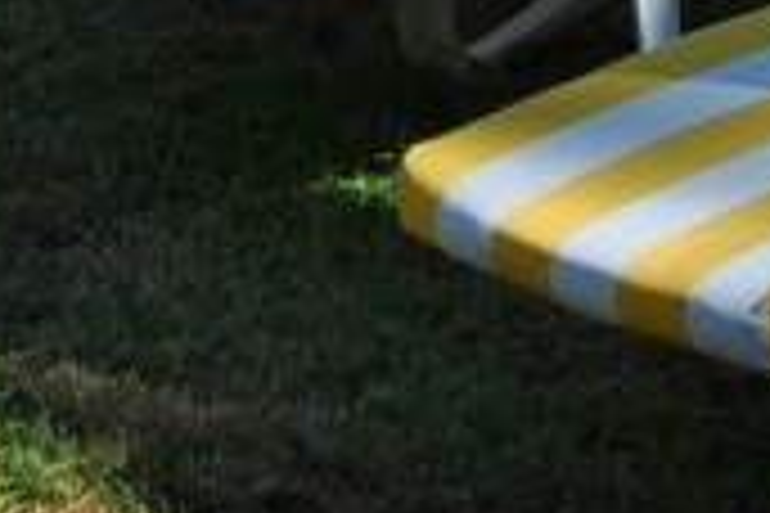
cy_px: -1048
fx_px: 5176
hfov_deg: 8.5
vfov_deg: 5.3
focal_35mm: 242
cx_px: 214
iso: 100
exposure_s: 1/200
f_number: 7.1
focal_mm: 24
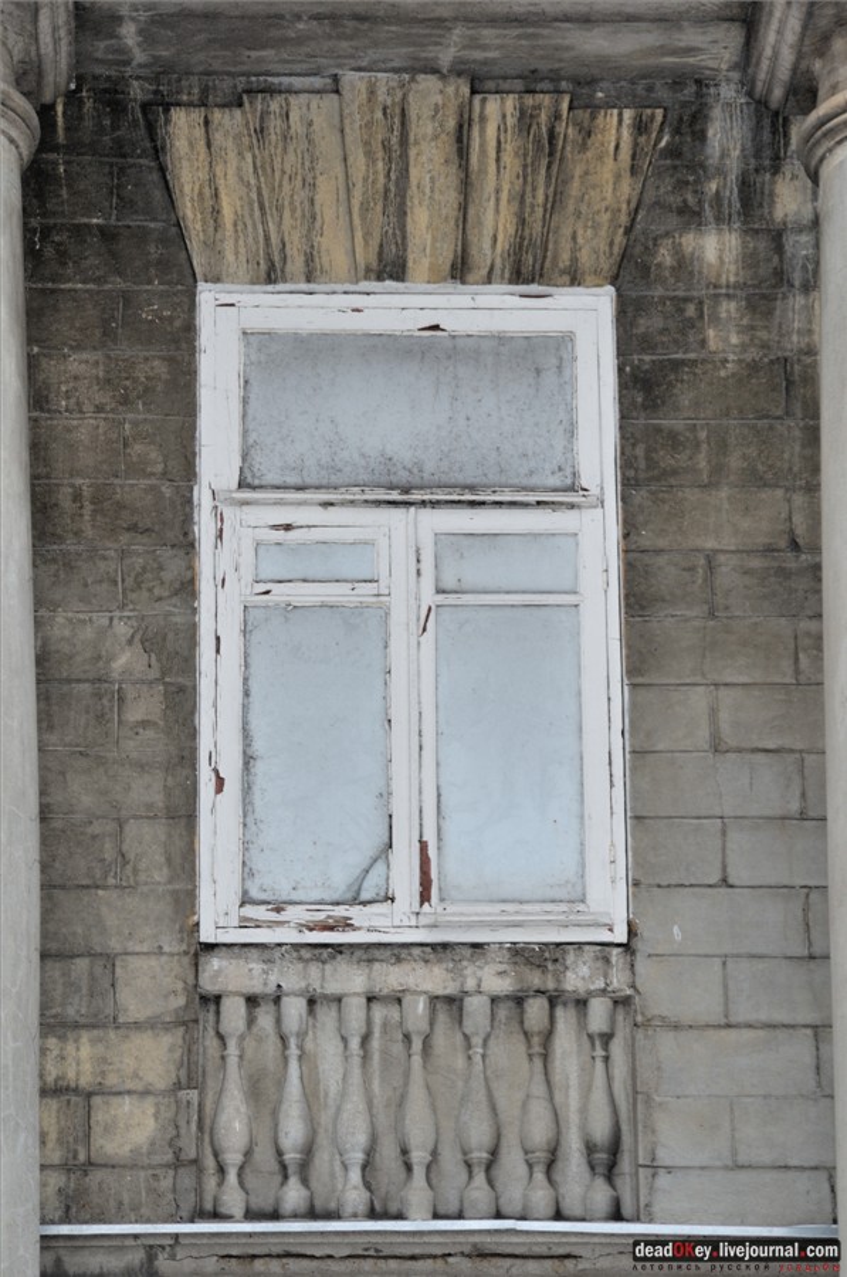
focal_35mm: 153
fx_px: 5418
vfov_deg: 13.4
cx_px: 424
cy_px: 638
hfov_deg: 8.9
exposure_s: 1/60
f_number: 9
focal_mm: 102
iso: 320
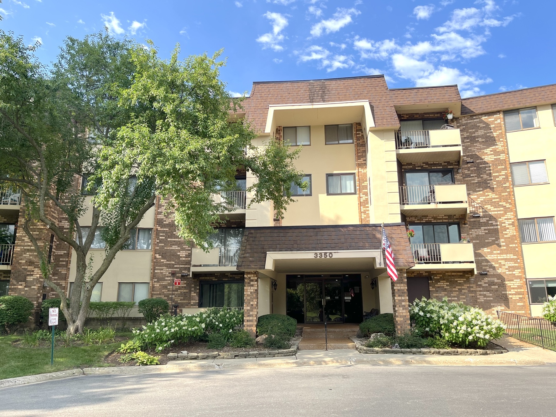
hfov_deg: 67.3
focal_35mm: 26
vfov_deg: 53.1
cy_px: 208
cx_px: 278
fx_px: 418
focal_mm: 5.1
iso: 50
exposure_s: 1/1517
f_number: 1.6
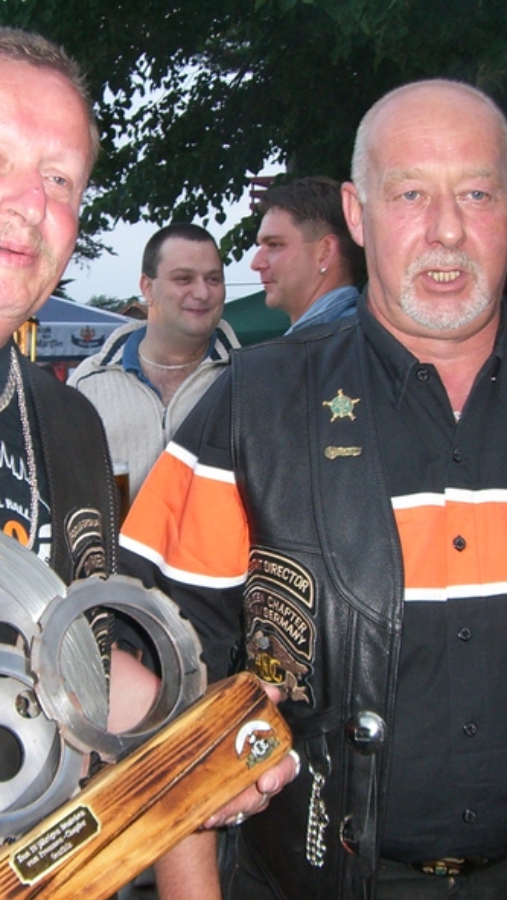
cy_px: 445
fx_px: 1337
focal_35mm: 56
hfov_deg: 21.4
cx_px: 174
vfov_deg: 37.2
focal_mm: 6.2
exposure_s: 1/60
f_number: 2.7
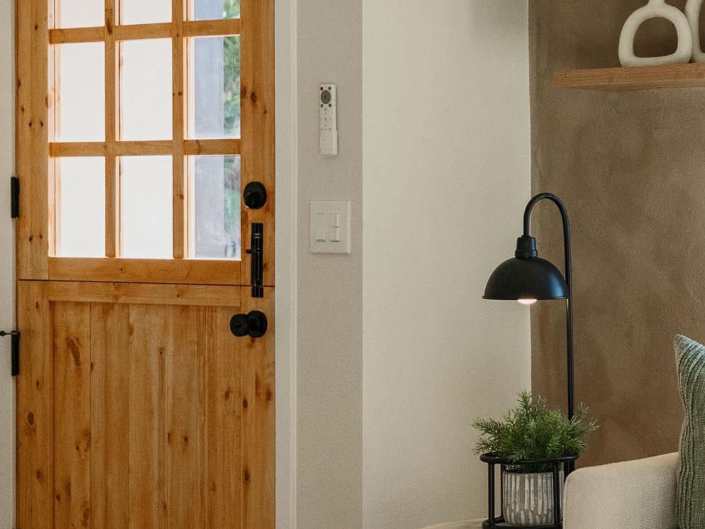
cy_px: 255
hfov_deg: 17.4
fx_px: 2119
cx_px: 976
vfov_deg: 14.2
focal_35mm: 104
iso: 800
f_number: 2.8
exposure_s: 1/4000
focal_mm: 35
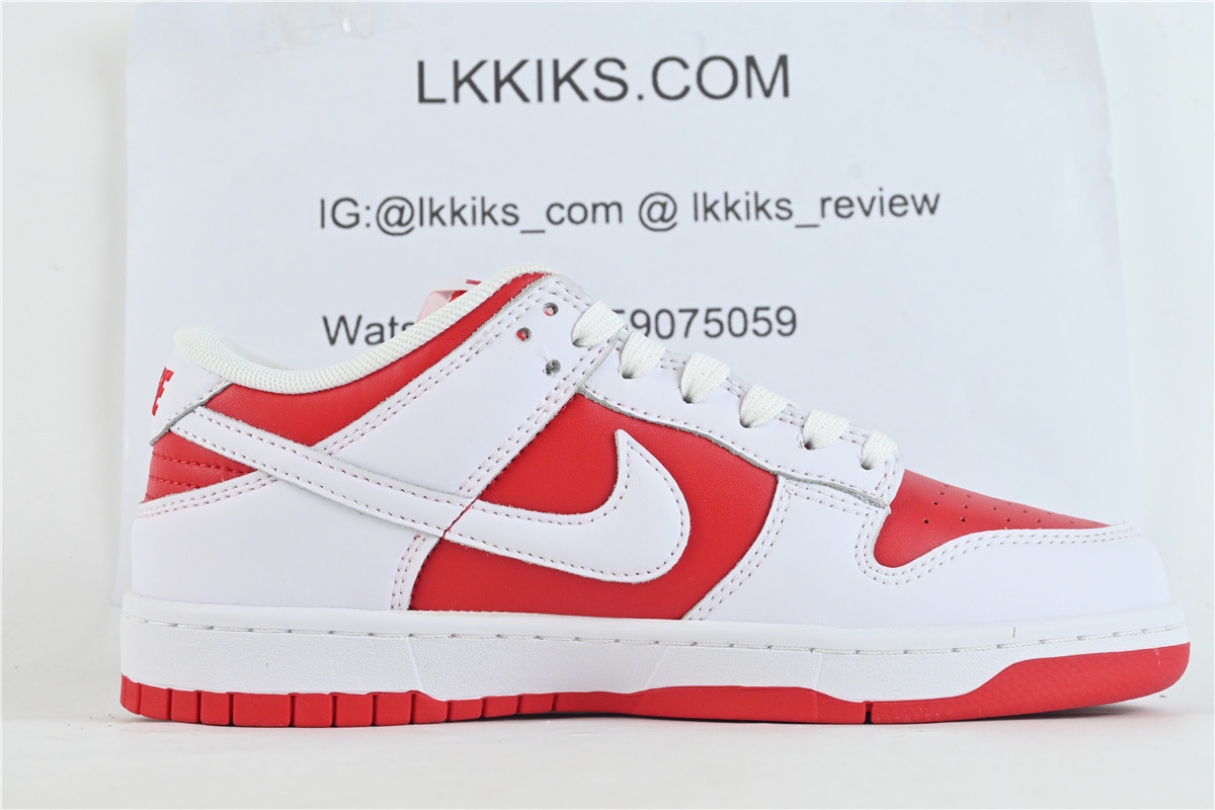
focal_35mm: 64
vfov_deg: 21.1
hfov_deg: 31.2
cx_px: 608
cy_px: 405
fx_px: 2177
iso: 1250
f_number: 9
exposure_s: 1/125
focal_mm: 43
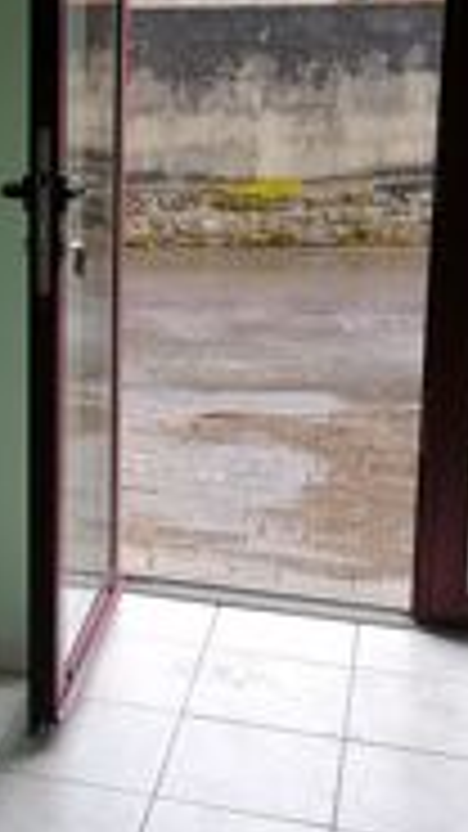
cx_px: -58
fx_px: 1501
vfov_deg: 30.7
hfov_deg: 17.1
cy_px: 254
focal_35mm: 68
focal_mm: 4.75
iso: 125
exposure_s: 1/120
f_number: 1.8
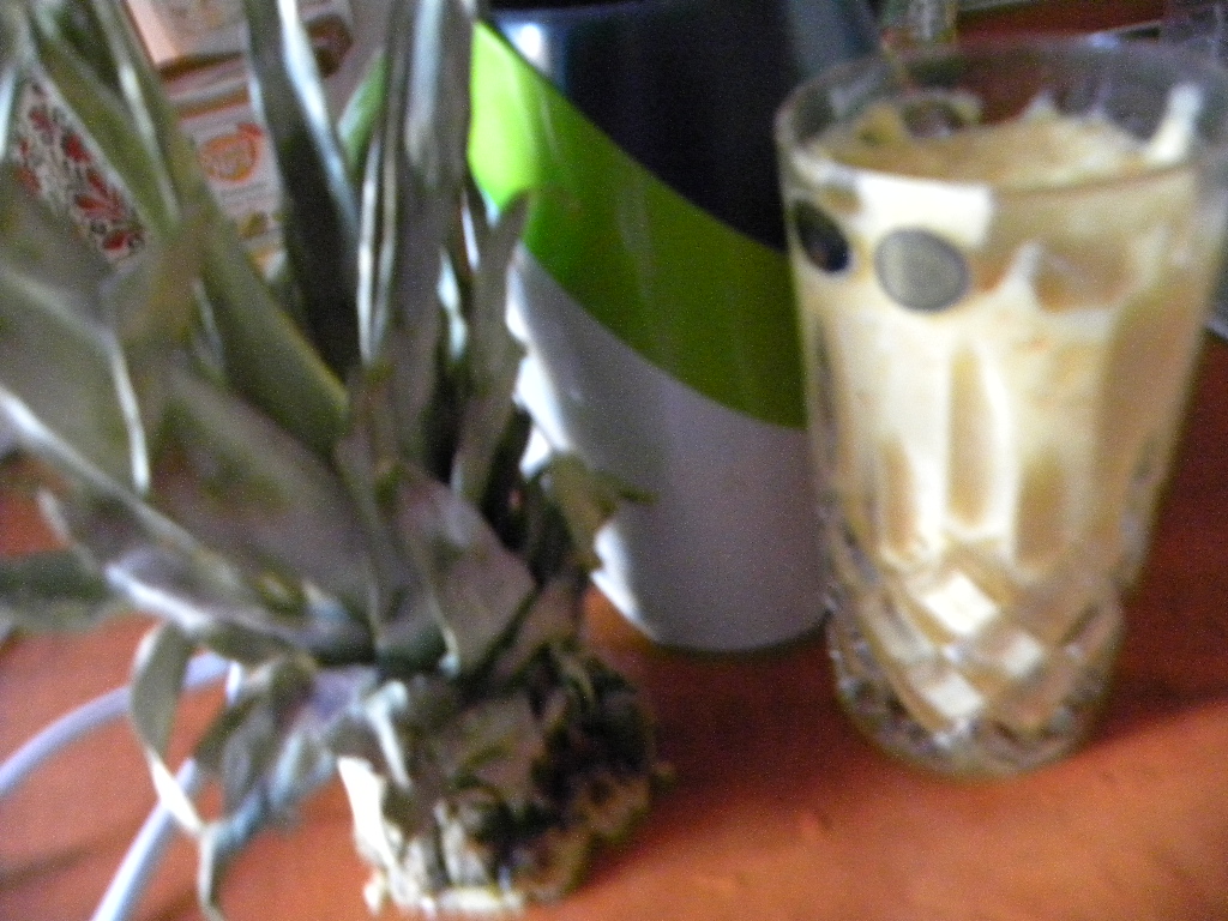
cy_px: 460
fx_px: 922
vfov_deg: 53.1
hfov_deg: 67.3
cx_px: 614
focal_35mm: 26
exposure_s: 1/7.4
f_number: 2.8
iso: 800
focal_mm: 4.6
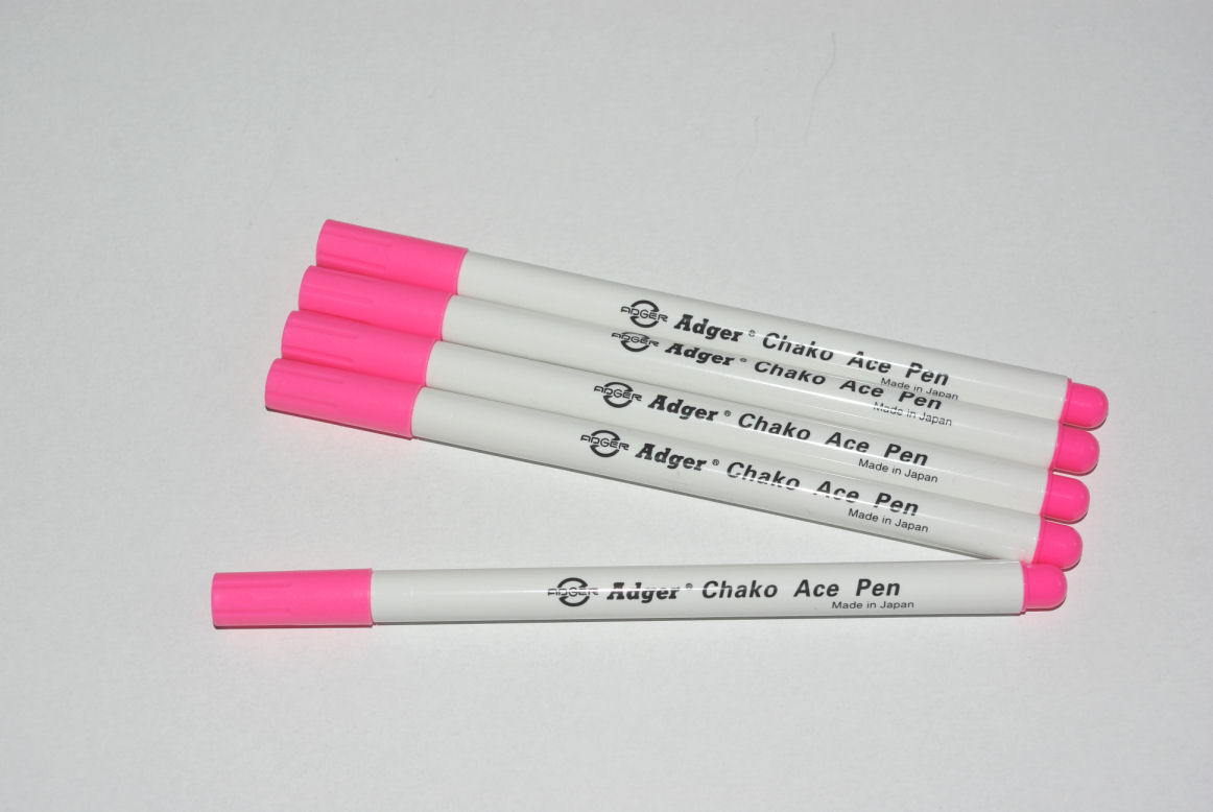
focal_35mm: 72
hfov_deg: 28.0
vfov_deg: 19.0
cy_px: 406
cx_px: 606
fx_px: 2429
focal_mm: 47.5
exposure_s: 1/60
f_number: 11
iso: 100
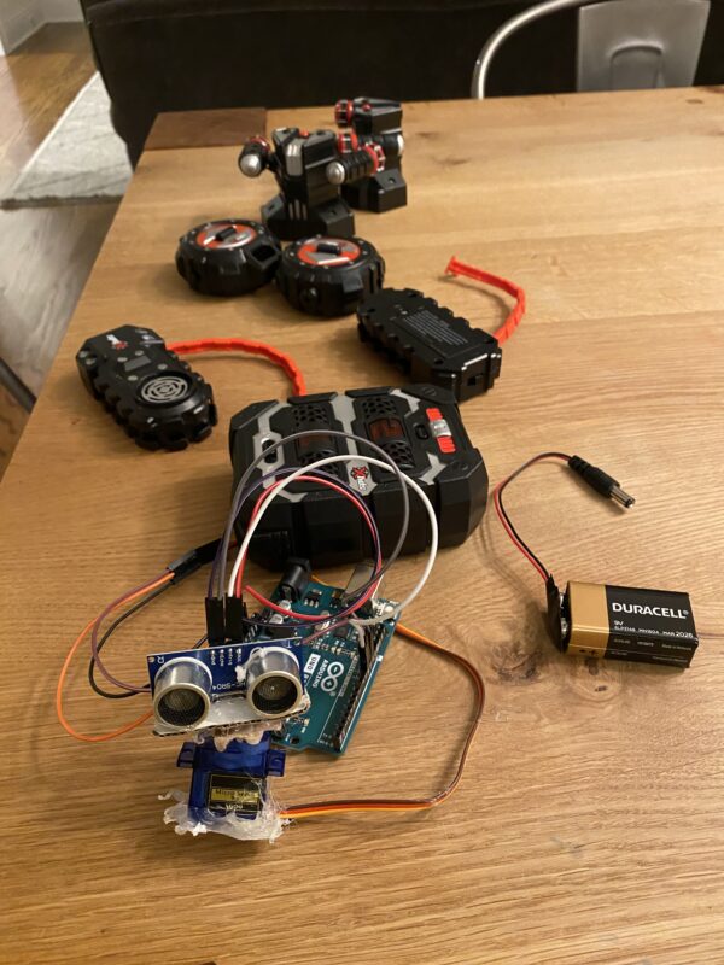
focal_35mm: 26
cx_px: 362
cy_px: 482
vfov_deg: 67.3
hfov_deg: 53.1
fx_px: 725
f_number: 1.8
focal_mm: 4.25
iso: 640
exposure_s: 1/30
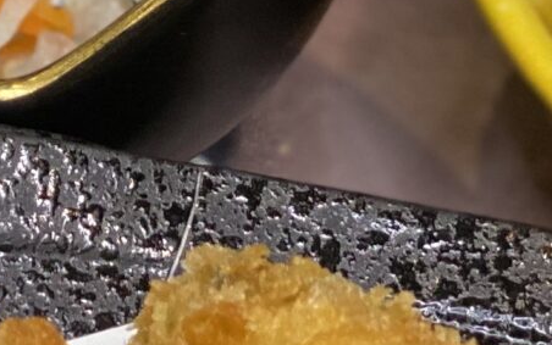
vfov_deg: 4.2
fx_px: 4696
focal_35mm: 312
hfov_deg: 6.7
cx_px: -191
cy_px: 43
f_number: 2
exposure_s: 1/122
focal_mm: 6
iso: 200
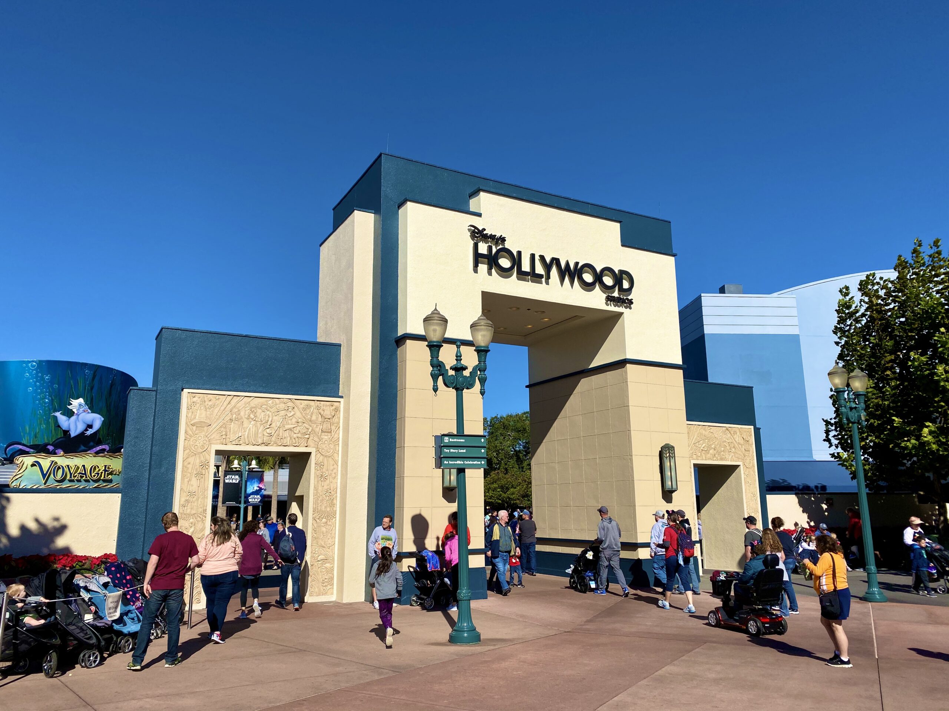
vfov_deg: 53.1
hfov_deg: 67.3
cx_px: 474
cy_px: 356
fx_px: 713
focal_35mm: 26
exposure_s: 1/5263
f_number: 1.8
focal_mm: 4.25
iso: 32
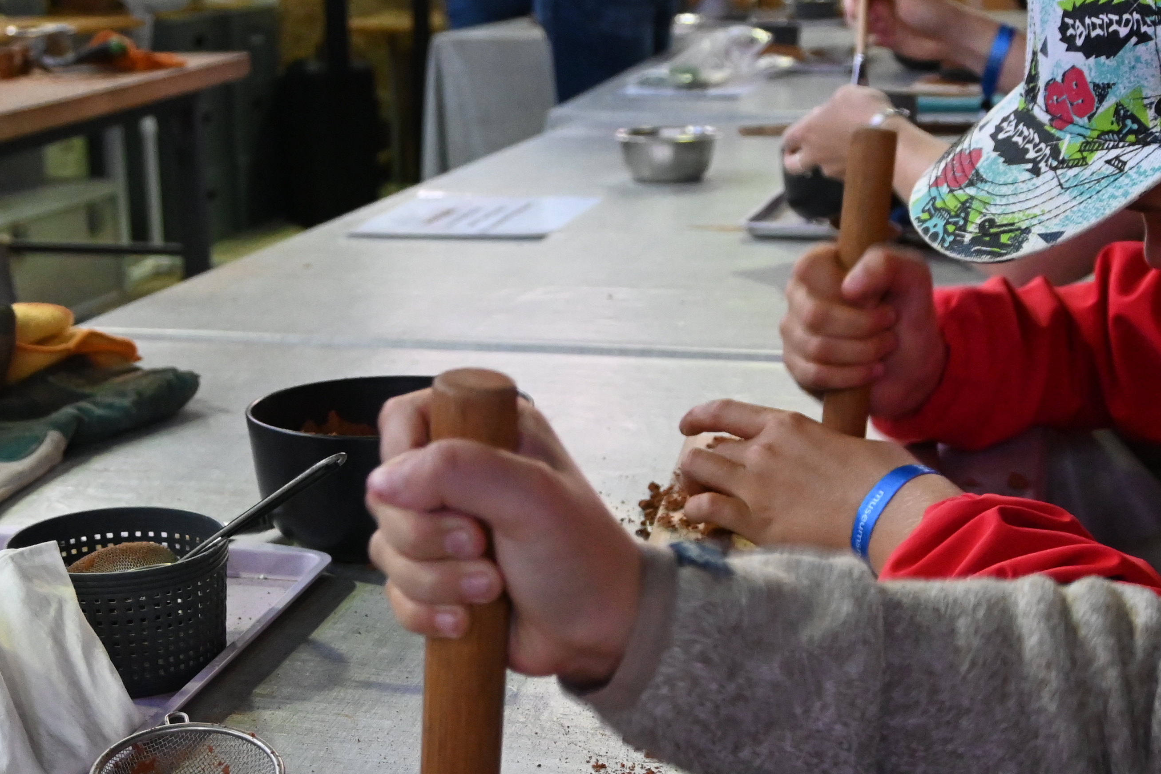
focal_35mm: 64
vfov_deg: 20.9
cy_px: 668
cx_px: 434
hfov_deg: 31.3
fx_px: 2064
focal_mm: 20
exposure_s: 1/125
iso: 3200
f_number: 3.8
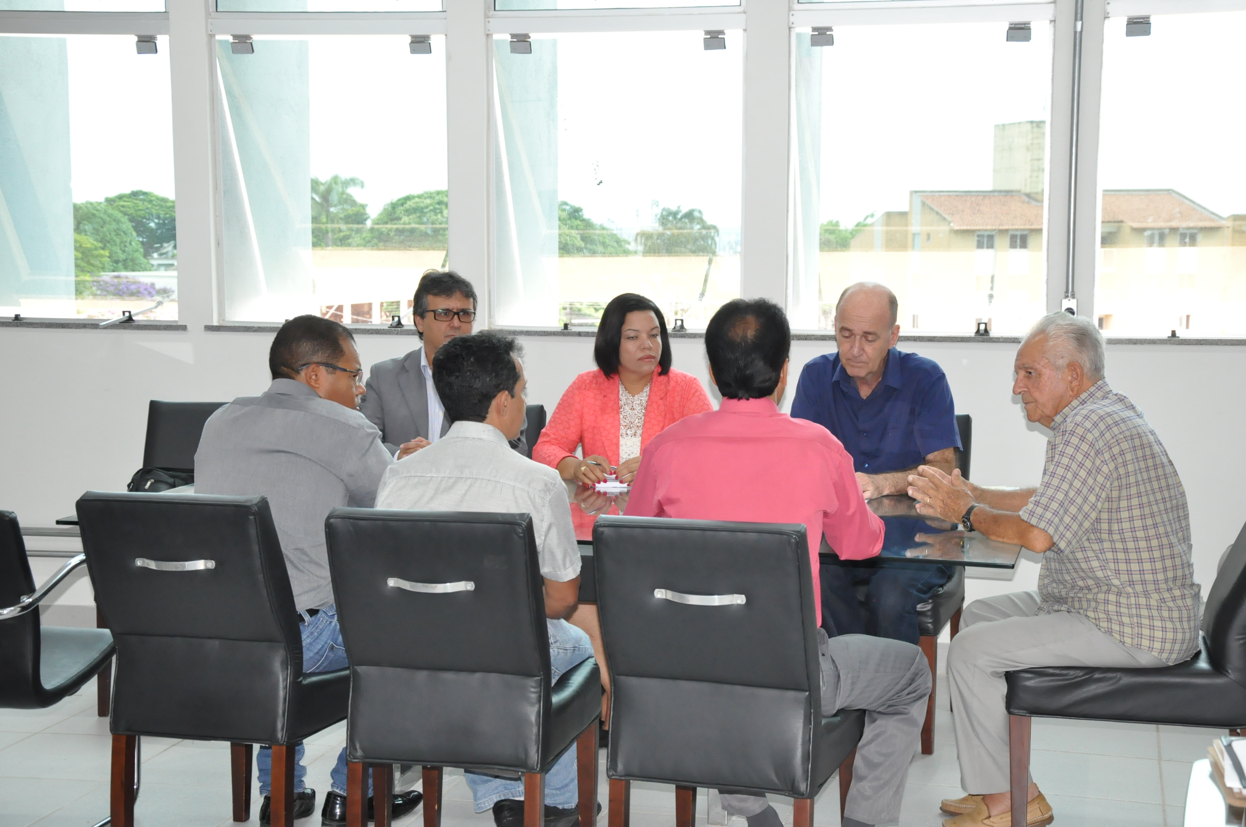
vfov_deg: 22.6
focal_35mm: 60
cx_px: 623
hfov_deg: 33.4
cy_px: 414
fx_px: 2074
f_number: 5.6
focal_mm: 40
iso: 1600
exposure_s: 1/200
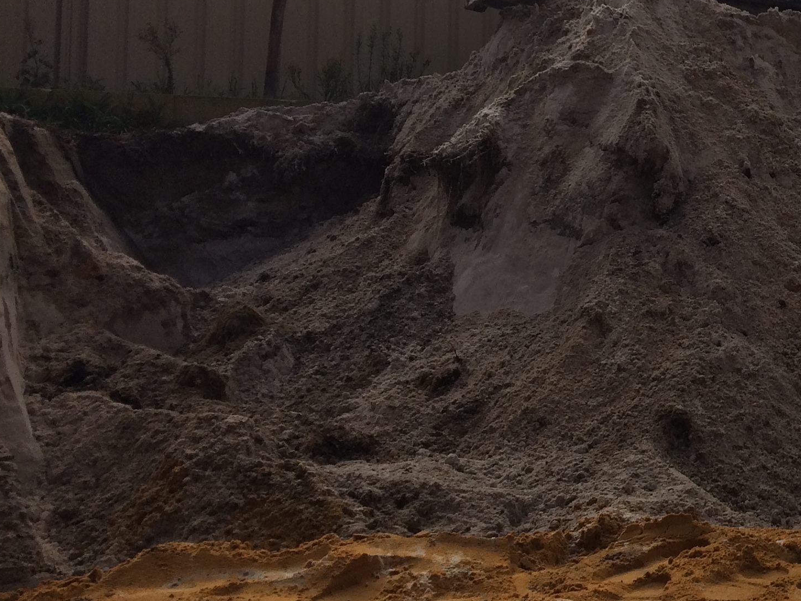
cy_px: 146
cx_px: 891
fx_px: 1504
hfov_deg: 27.2
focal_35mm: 65
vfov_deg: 22.4
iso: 32
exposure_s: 1/2933
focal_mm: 4.15
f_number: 2.2
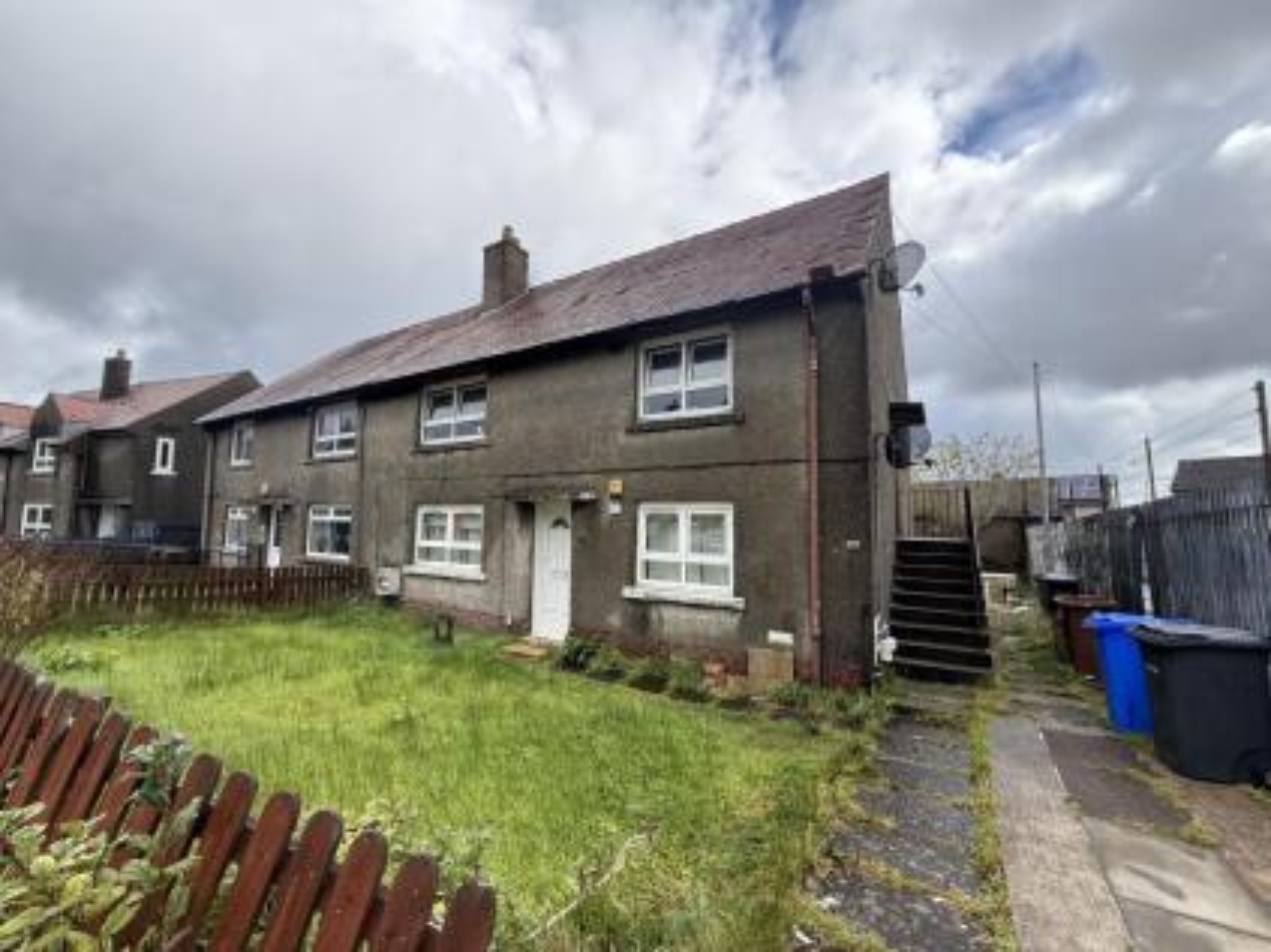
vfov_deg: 85.6
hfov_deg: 102.1
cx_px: 636
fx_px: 514
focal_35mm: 14
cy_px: 476
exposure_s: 1/448
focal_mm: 2.22
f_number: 2.2
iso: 64
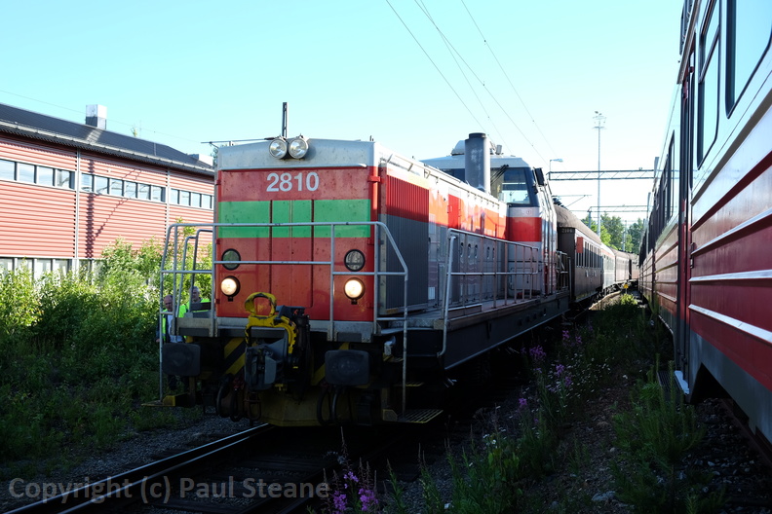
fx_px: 815
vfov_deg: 35.1
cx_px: 386
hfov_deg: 50.7
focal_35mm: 38
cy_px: 257
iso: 200
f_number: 5.6
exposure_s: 1/140
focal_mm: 25.4
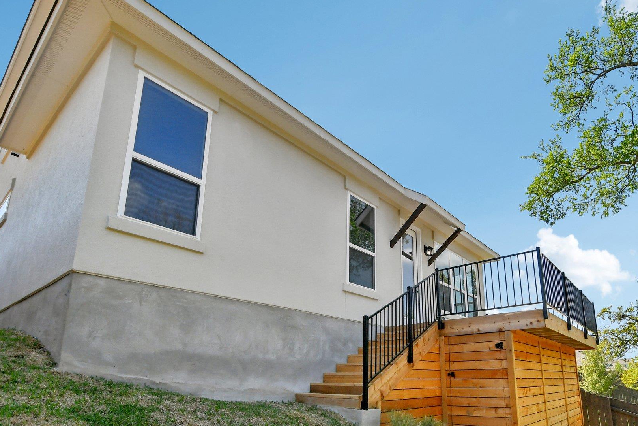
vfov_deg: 64.5
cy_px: 227
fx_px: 337
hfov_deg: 85.6
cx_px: 389
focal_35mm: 19
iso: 400
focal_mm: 10
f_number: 8
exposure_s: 1/1250
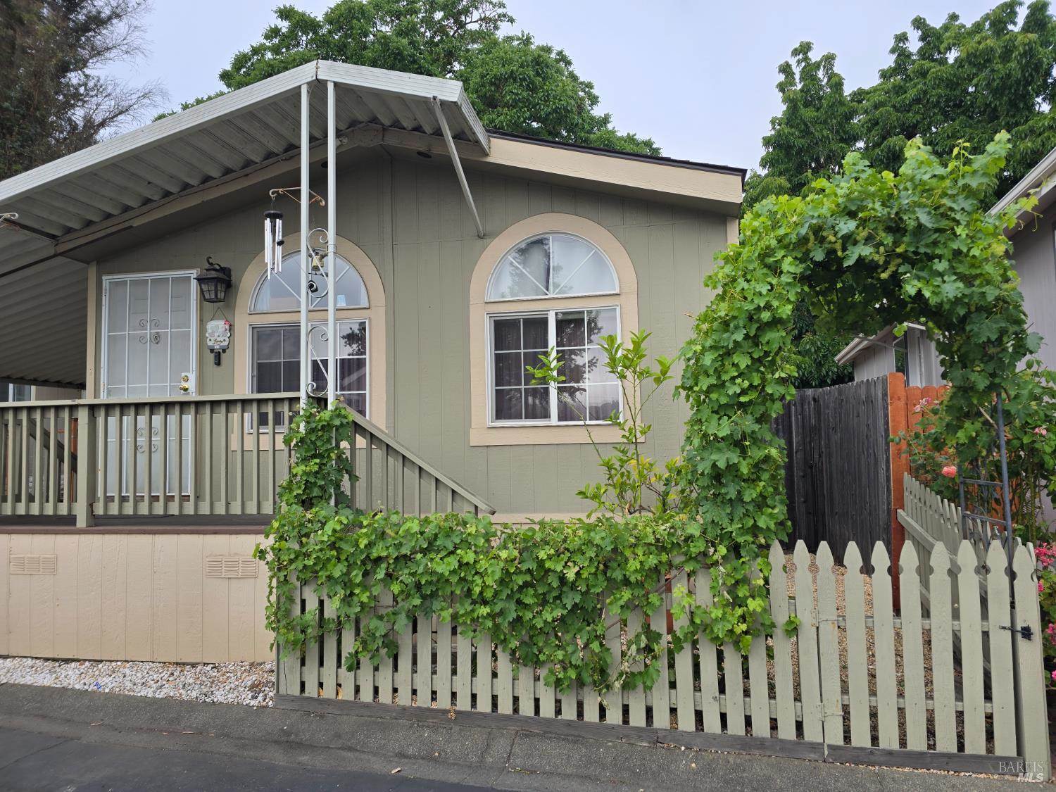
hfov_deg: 73.9
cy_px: 396
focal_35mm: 23
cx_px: 528
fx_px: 702
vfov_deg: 58.9
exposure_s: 1/317
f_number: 1.7
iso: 12
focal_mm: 6.3
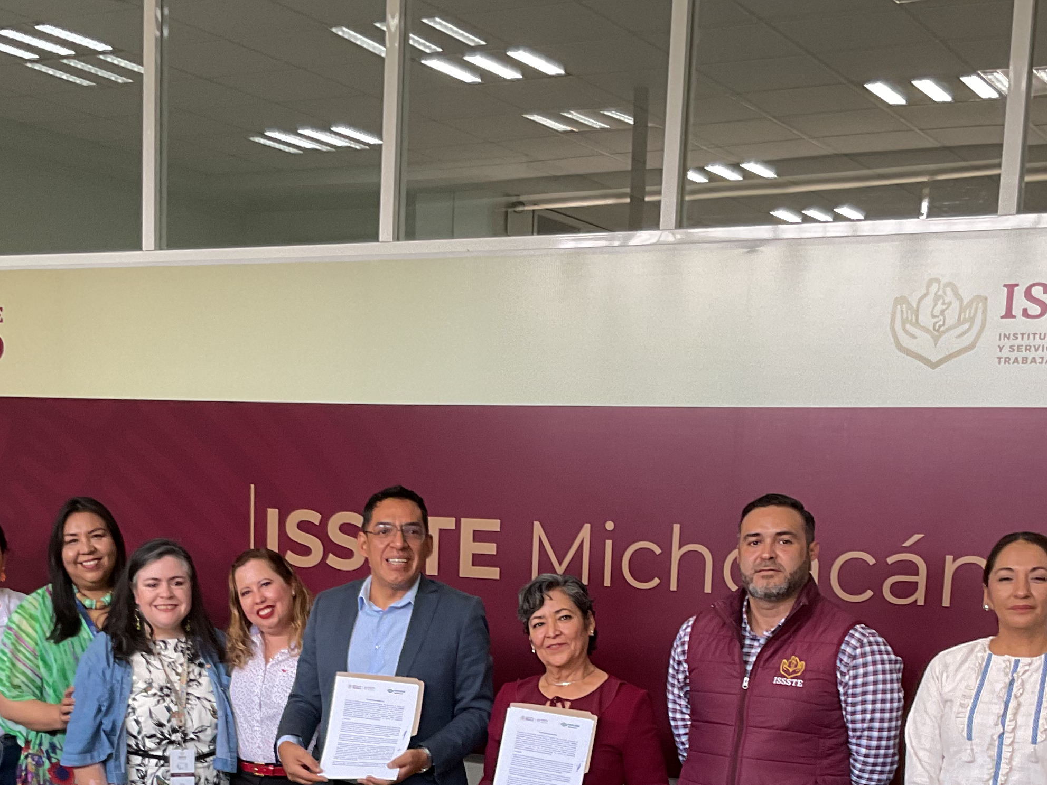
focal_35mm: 59
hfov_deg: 32.7
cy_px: 780
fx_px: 1784
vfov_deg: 23.8
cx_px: 481
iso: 80
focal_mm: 3
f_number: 1.8
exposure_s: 1/60
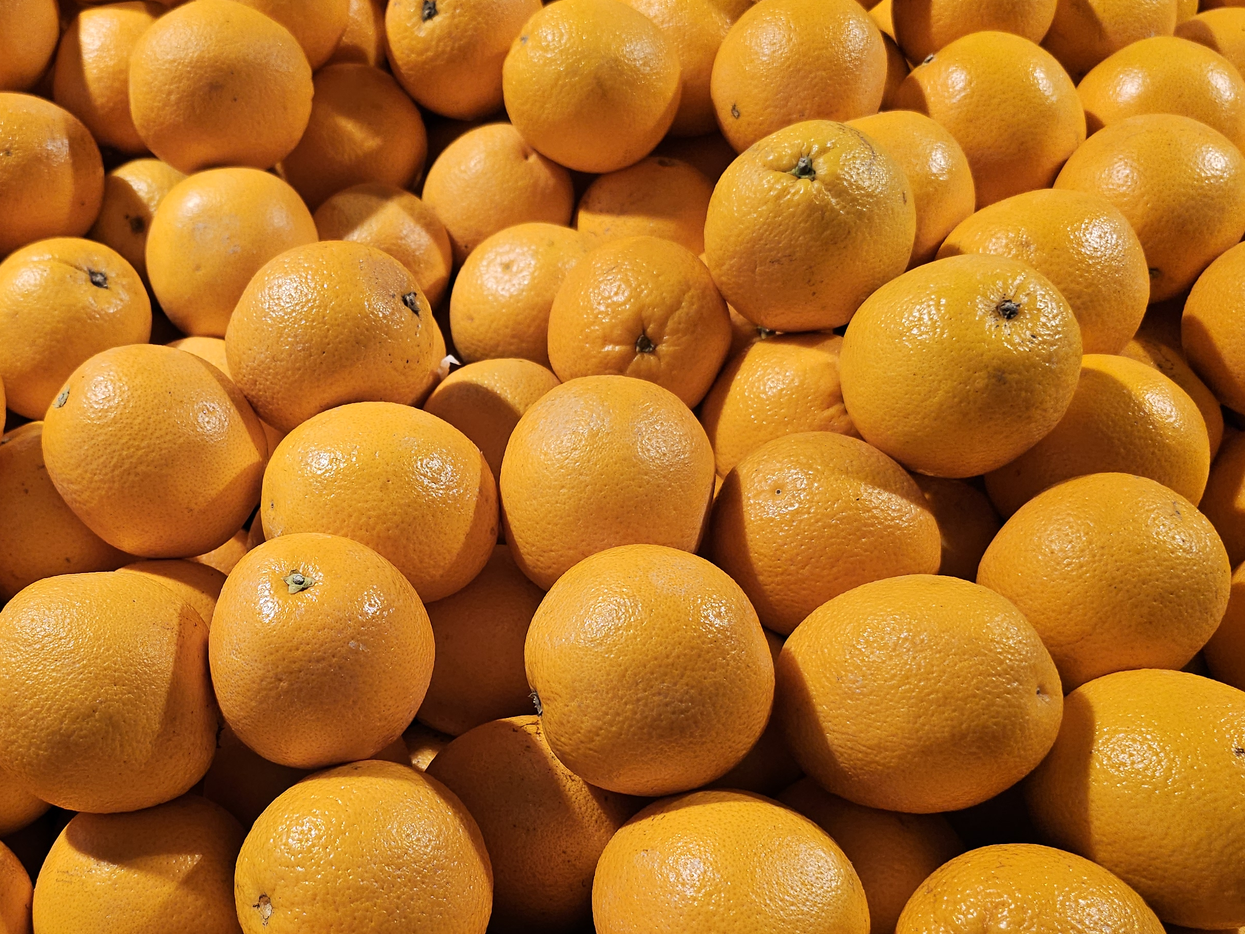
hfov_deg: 47.9
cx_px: 389
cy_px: 573
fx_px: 1367
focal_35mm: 38
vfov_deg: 37.5
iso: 80
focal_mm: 6.3
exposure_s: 1/100
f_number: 1.7
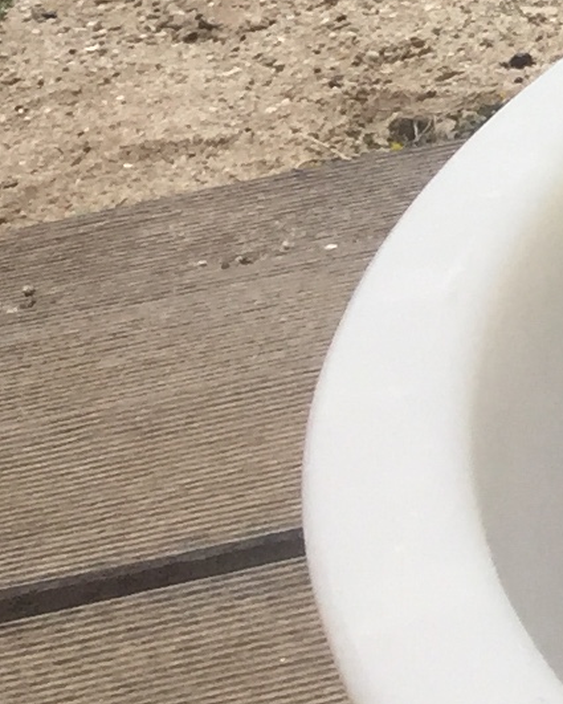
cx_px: 2035
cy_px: -306
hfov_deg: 7.2
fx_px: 3623
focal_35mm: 174
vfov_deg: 10.7
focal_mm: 4.15
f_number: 2.2
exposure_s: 1/4405
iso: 32
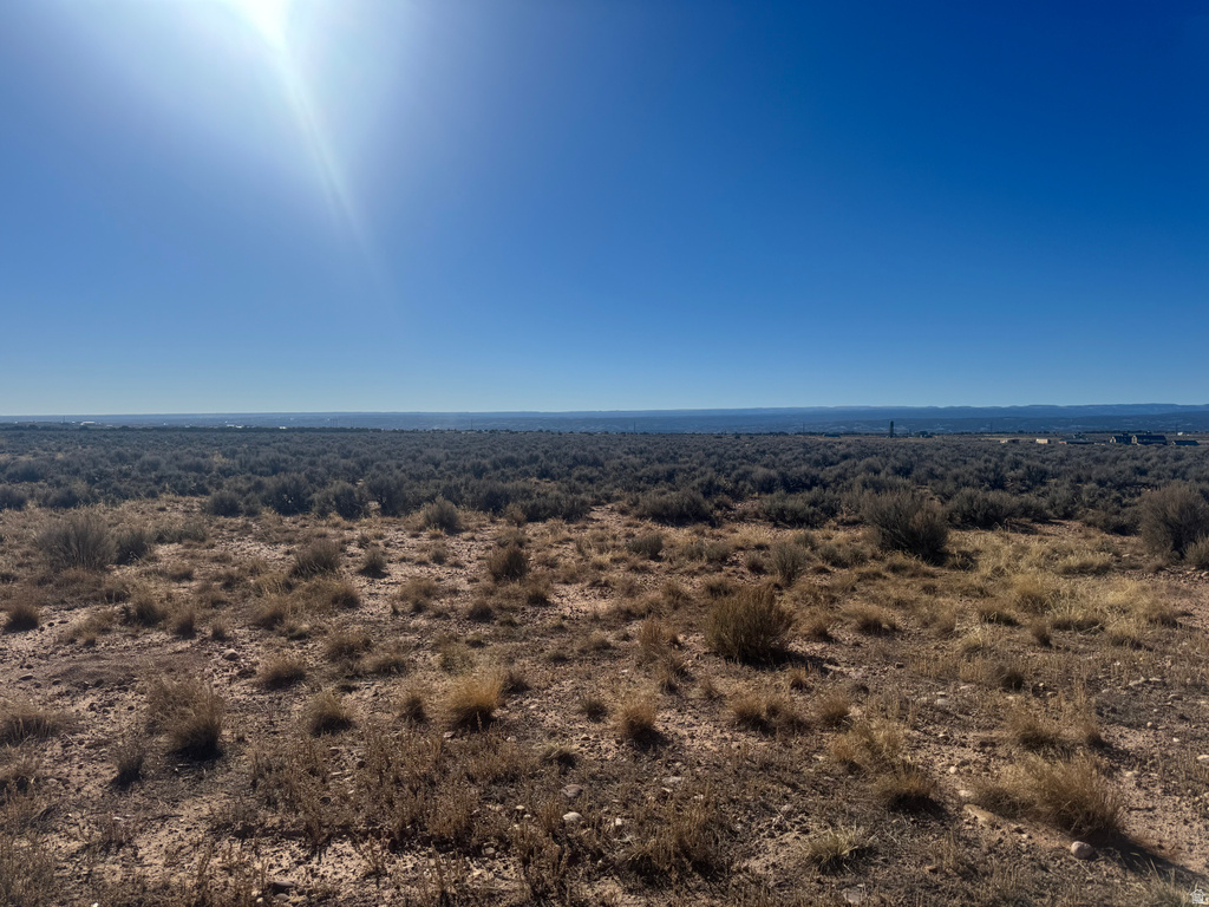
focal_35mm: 24
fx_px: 838
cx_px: 604
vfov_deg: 56.8
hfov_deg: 71.6
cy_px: 454
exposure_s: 1/10417
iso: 80
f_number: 1.78
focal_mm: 6.76
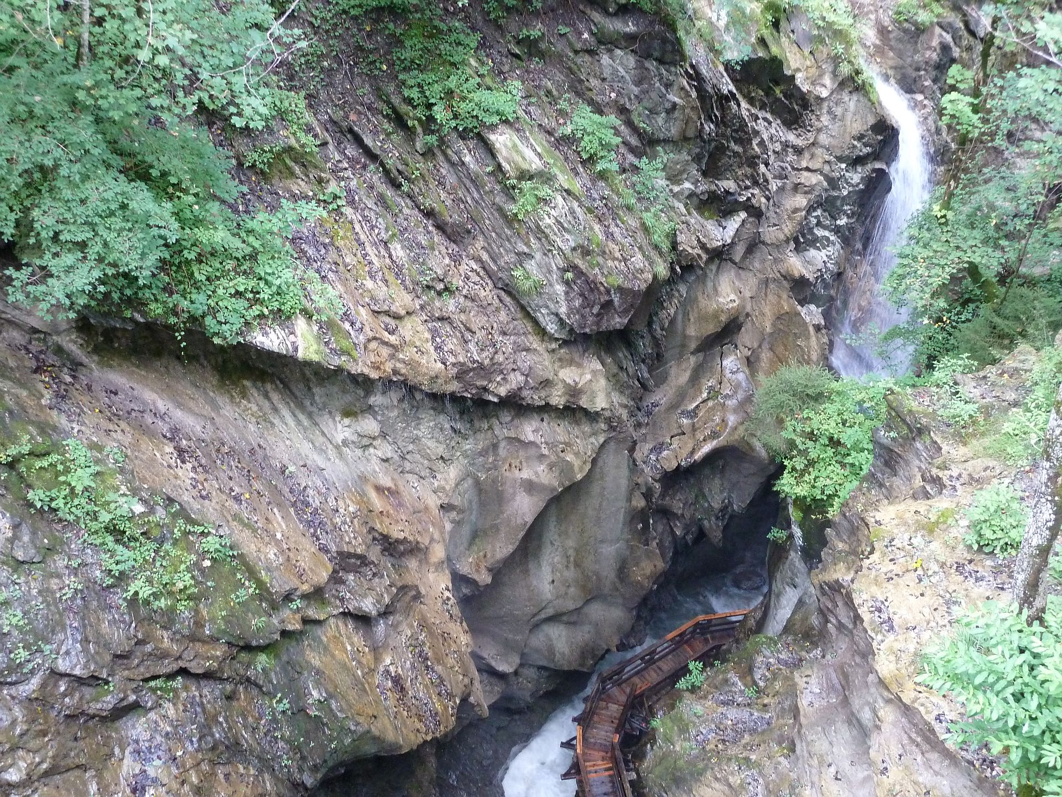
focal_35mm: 37
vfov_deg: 38.7
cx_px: 531
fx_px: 1135
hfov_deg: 50.1
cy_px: 398
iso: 320
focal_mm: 6.1
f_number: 3.6
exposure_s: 1/30
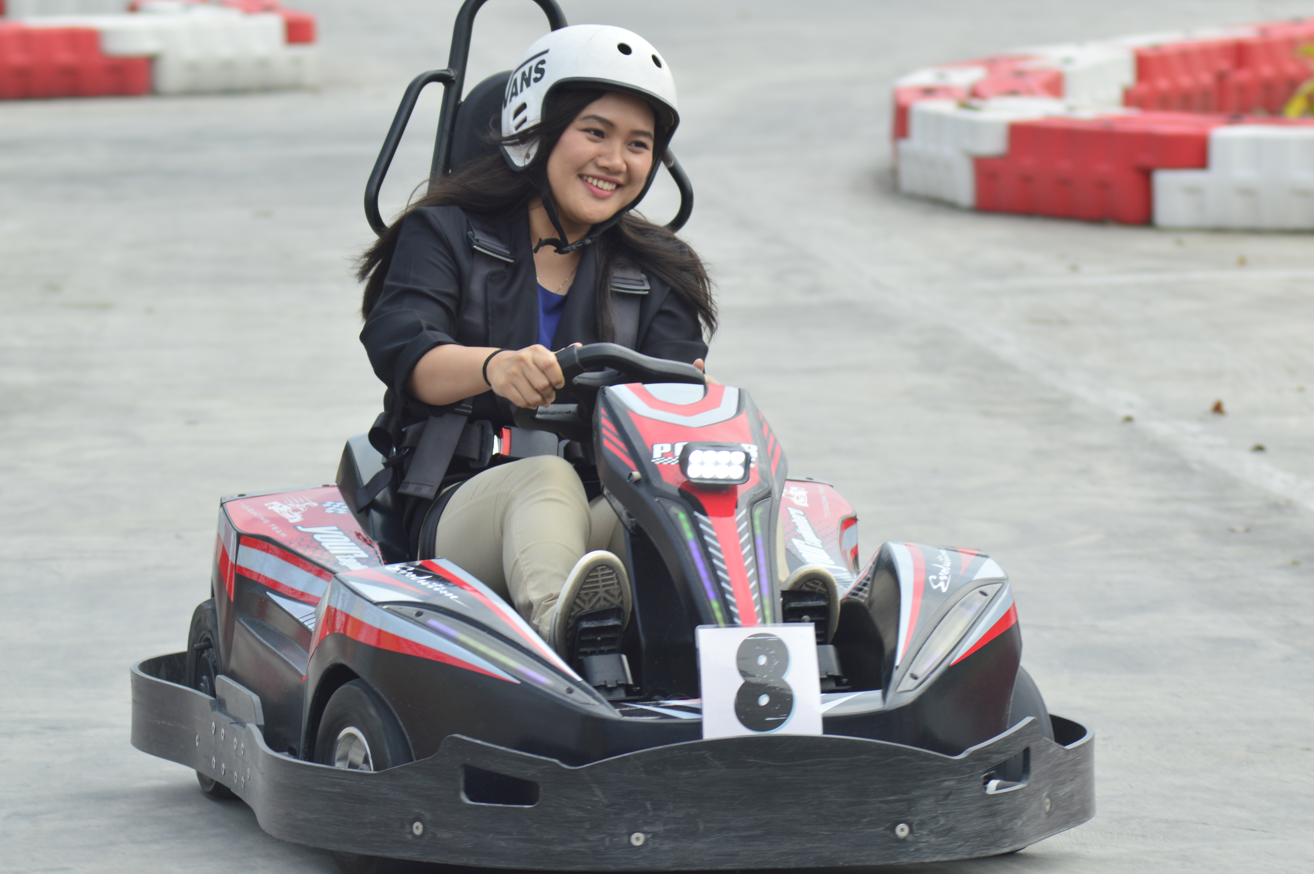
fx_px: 8479
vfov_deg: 5.9
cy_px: 437
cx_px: 657
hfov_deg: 8.9
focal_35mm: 232
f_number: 7.1
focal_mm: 155
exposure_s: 1/320
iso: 200
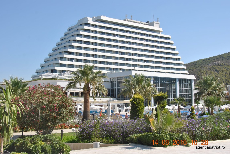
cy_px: 77
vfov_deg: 30.9
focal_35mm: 44
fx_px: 278
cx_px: 115
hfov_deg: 44.9
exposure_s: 1/250
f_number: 8
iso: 100
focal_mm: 29
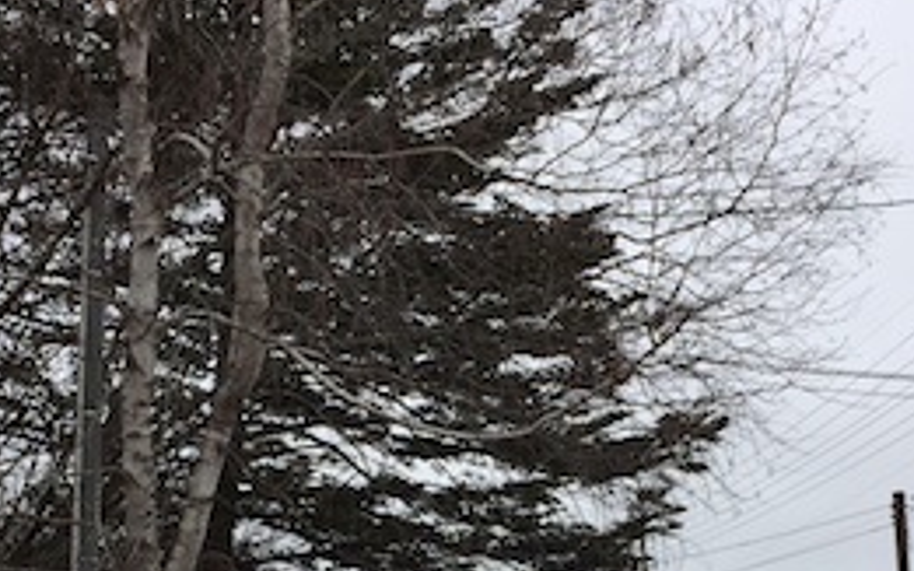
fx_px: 1494
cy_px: 625
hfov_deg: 34.0
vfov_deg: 20.6
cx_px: 466
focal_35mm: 60
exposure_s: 1/1319
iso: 32
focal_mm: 4.15
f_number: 2.2
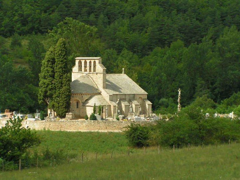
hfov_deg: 15.8
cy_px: 90
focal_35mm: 125
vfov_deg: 11.9
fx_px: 867
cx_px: 120
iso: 50
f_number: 5.6
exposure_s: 1/200
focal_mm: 19.1
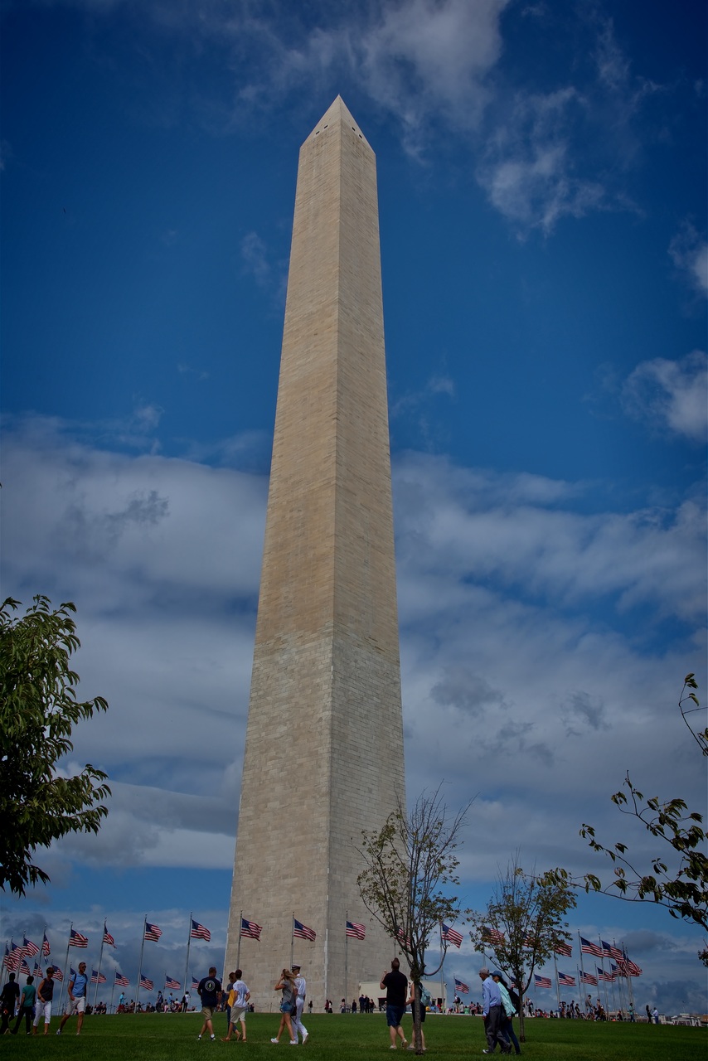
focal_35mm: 32
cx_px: 354
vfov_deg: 58.7
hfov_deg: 41.1
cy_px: 530
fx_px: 943
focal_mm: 32
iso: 100
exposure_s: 1/500
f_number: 11
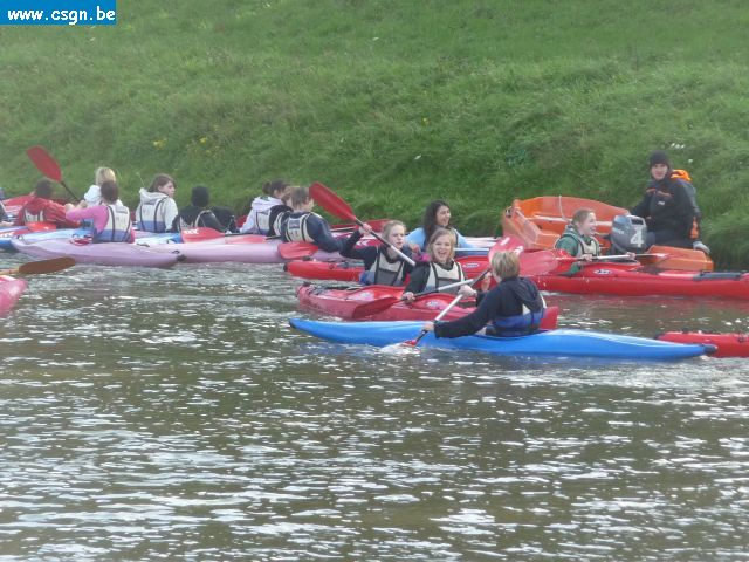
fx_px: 6686
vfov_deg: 4.8
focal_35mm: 309
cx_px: 374
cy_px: 281
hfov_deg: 6.4
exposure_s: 1/200
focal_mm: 39.2
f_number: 4.9
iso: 250
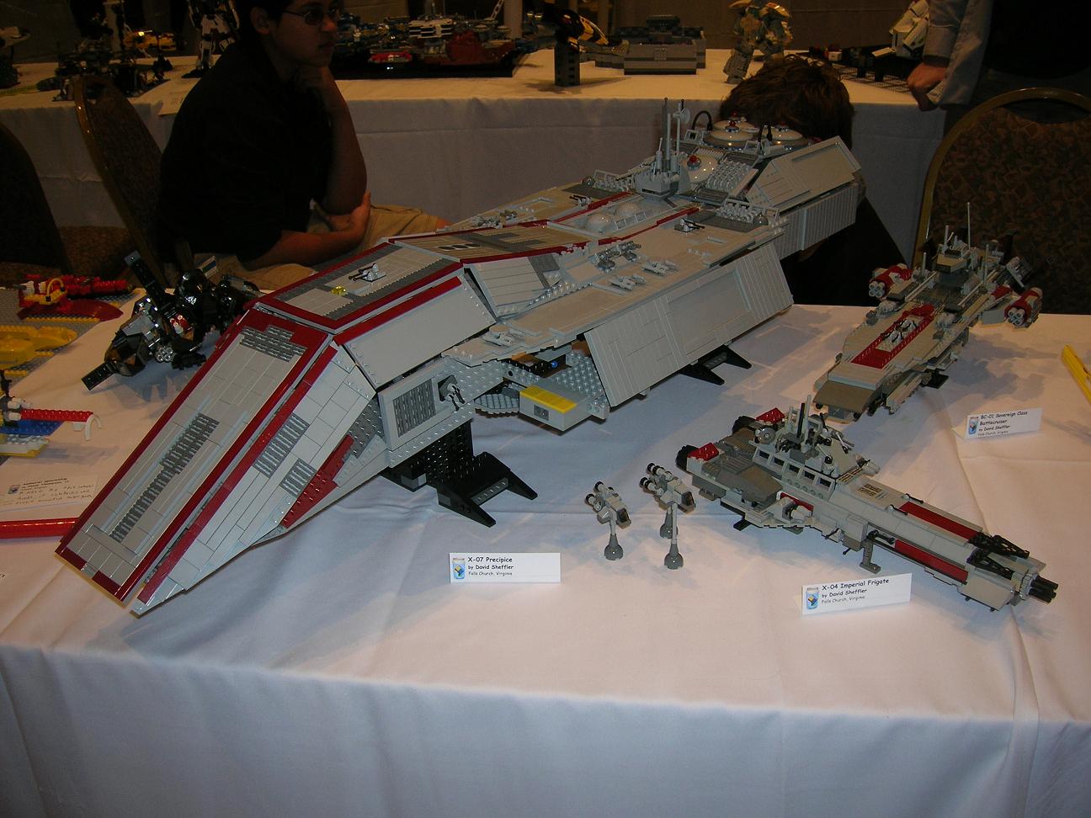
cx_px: 546
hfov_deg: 54.0
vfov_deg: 41.8
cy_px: 409
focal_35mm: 34
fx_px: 1072
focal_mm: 5.7
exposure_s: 1/60.1
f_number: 2.9
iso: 50
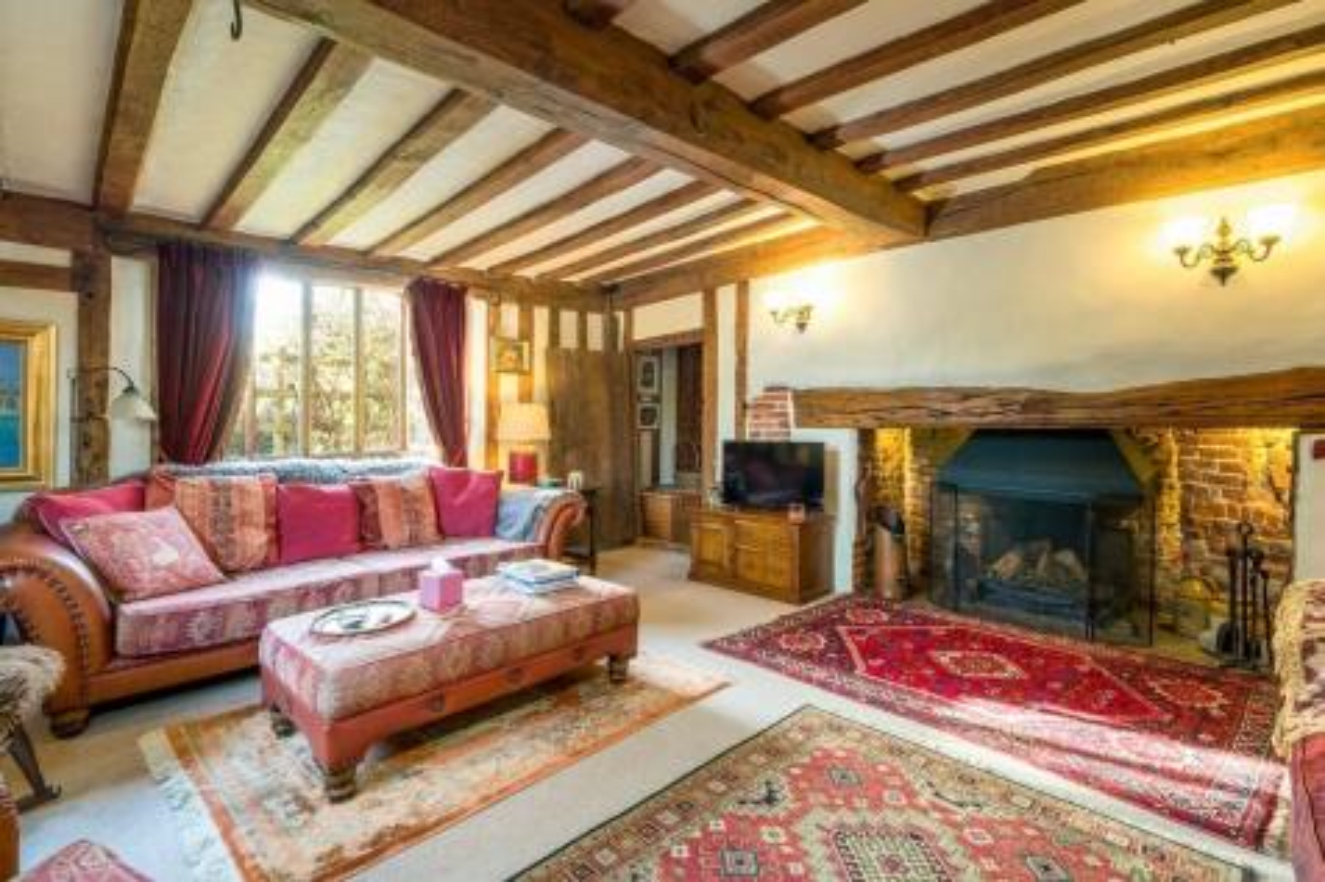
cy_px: 441
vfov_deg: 73.7
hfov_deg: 96.8
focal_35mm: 16
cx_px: 662
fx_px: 589
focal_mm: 10.4
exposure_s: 1/2
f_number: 7.1
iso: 160
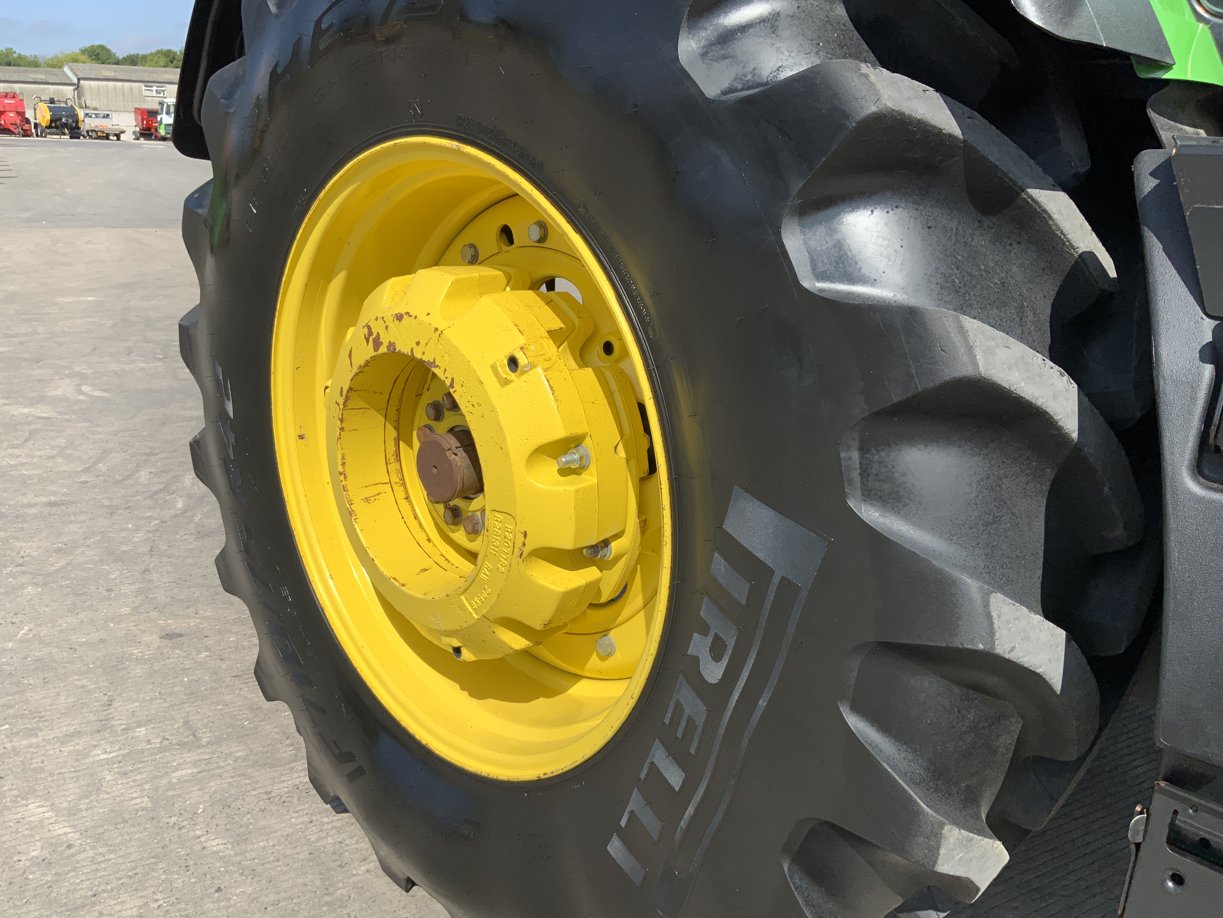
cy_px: 459
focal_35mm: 29
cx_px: 612
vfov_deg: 48.2
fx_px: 1025
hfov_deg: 61.7
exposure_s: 1/1848
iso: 16
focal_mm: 3
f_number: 1.8
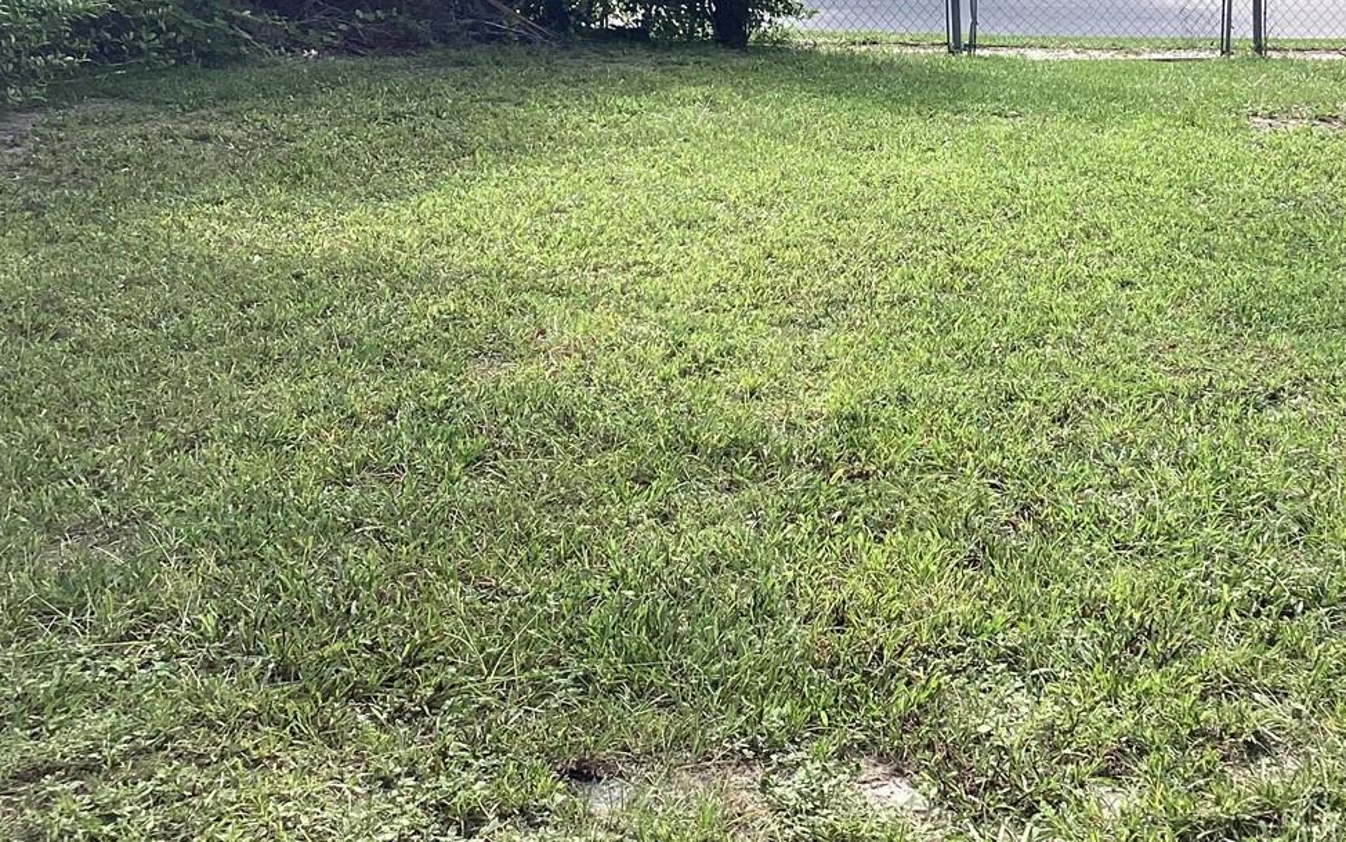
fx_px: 1981
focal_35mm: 54
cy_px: 141
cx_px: 913
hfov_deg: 37.1
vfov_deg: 23.5
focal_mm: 3.3
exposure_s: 1/403
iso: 25
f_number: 2.4
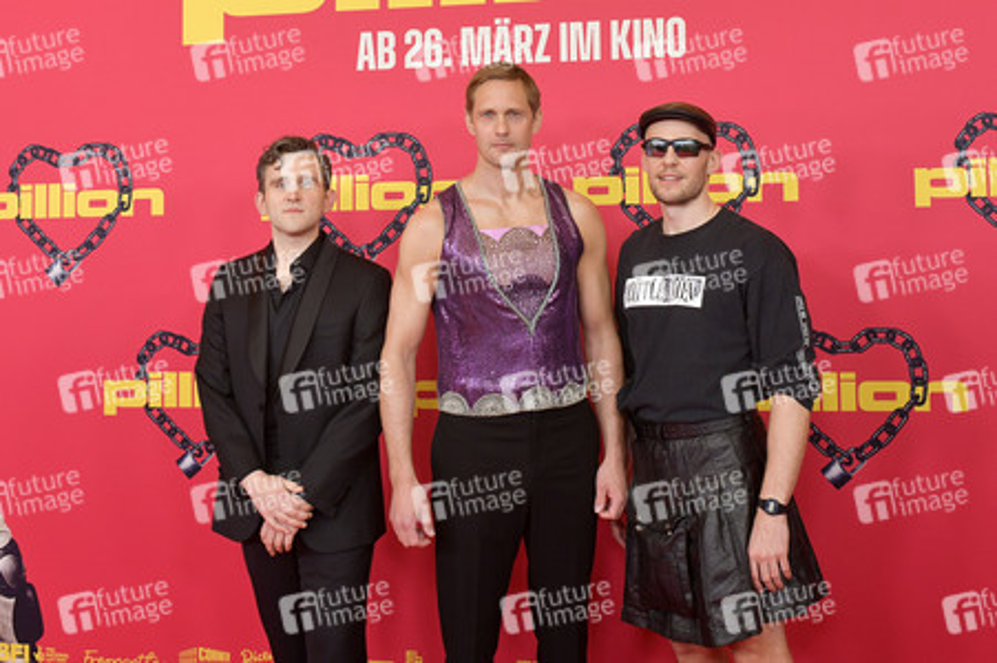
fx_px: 803
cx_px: 498
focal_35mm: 29
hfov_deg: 63.7
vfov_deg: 44.9
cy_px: 332
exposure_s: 1/250
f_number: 8
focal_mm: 29
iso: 1000
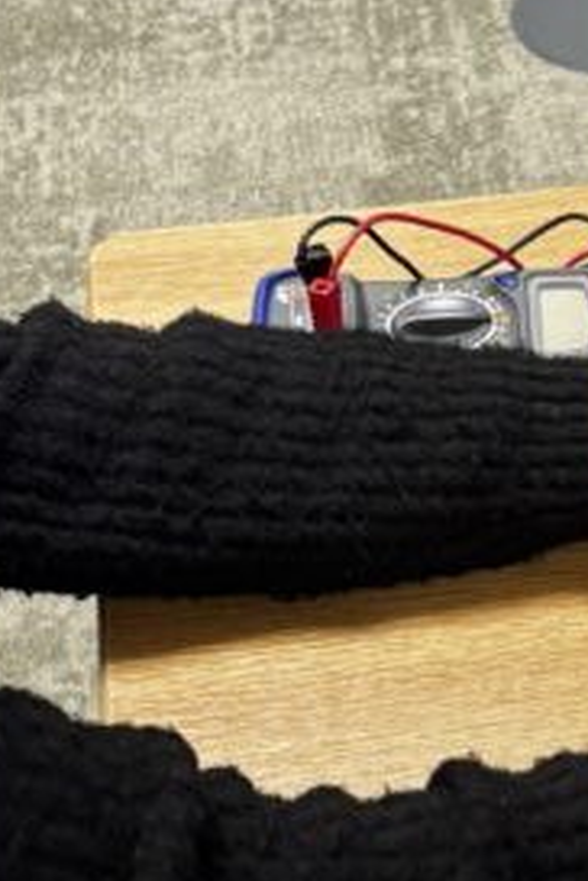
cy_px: 865
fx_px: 3062
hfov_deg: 10.7
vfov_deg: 16.1
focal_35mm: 125
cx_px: 809
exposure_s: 1/50
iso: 80
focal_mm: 5.96
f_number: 1.6
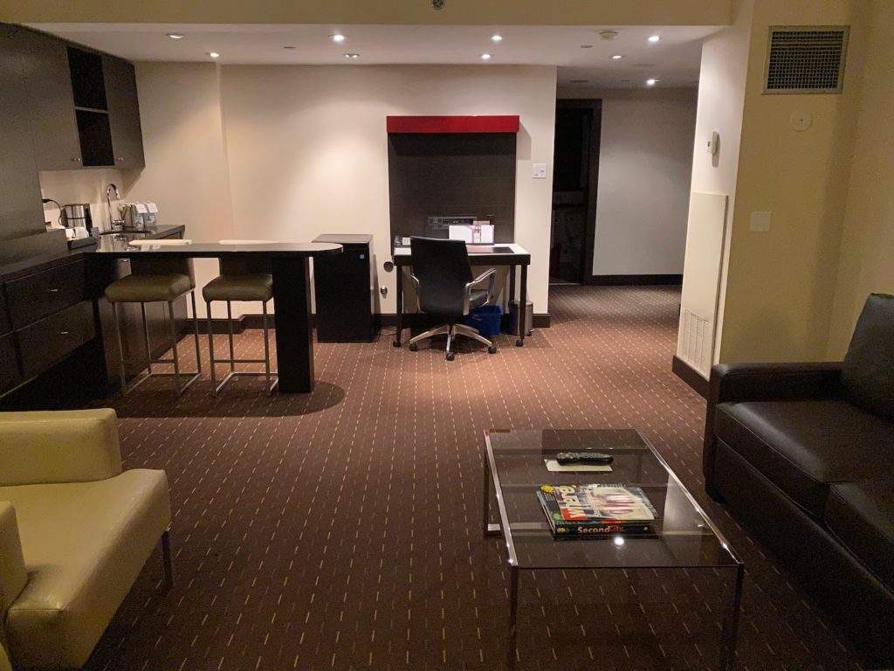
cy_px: 336
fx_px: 671
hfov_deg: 67.3
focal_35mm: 26
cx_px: 447
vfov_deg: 53.1
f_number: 1.8
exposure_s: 1/30
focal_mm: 4.25
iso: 640
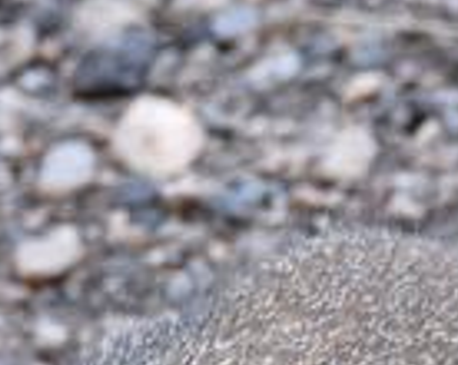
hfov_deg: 1.3
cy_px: 776
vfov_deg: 1.0
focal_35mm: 1484
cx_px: 714
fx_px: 20087
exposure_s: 1/400
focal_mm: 170
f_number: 5.6
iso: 560
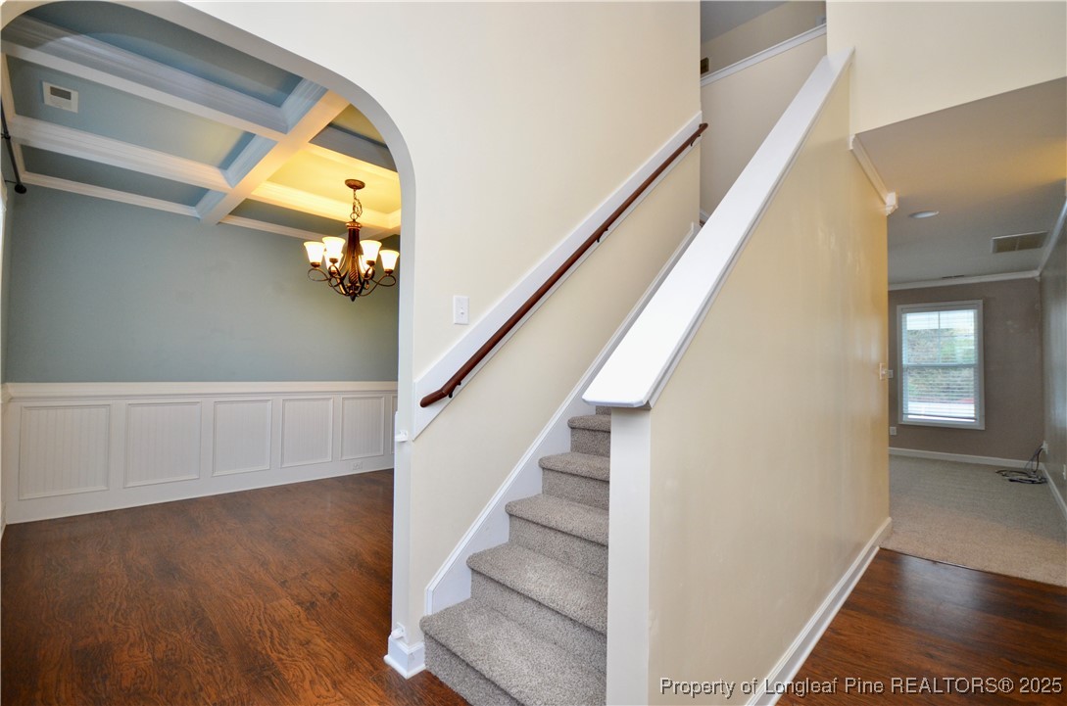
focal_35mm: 15
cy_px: 353
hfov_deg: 100.5
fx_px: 444
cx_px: 534
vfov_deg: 77.1
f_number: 4
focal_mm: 10
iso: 720
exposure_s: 1/60
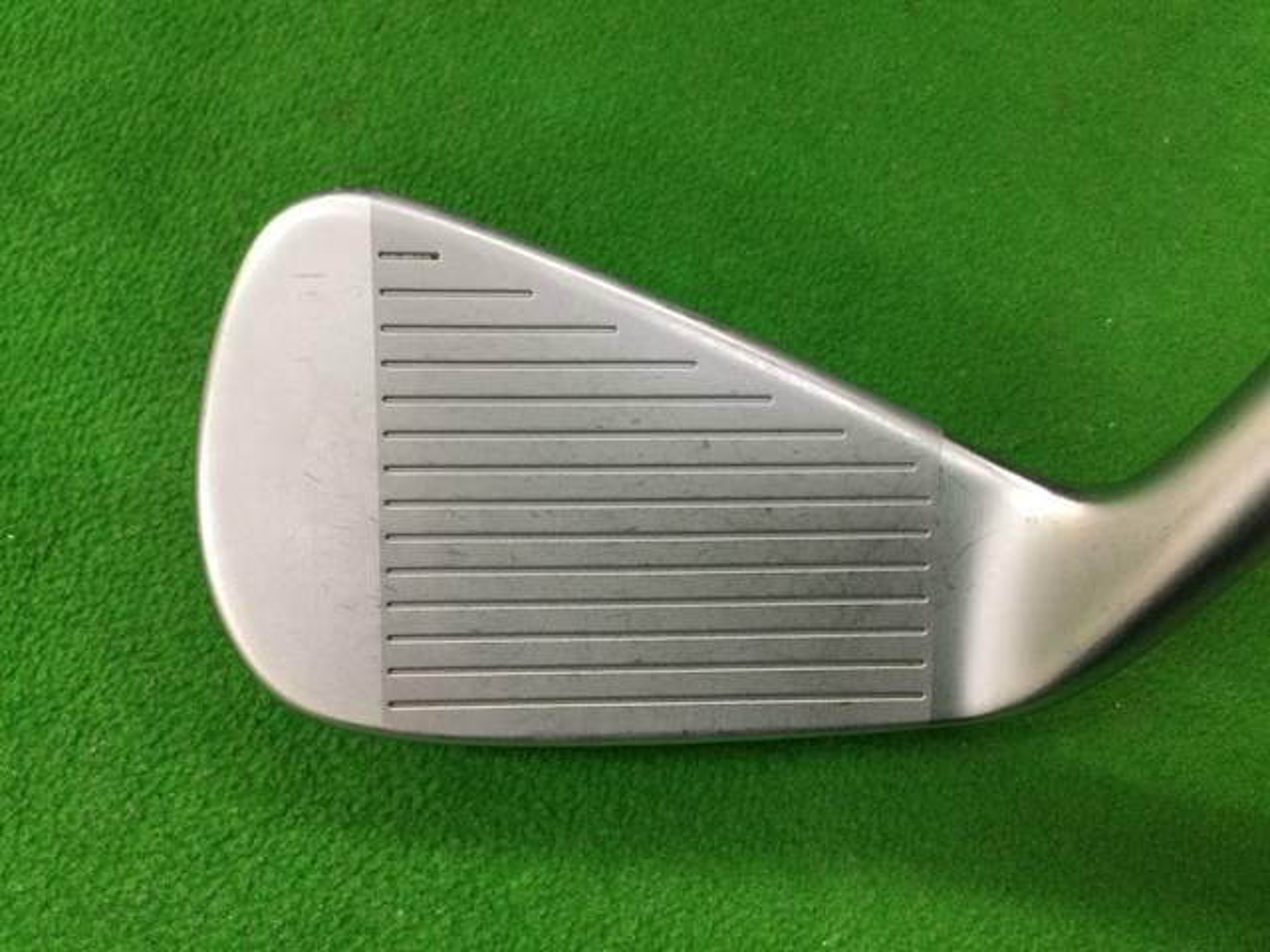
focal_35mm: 31
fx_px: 1137
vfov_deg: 45.4
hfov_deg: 58.4
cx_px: 635
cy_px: 476
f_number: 2.4
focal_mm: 3.3
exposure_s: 1/30
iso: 80
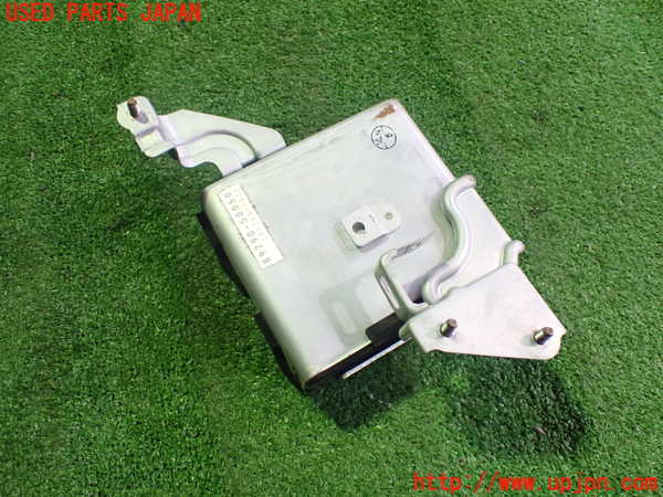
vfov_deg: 46.8
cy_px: 248
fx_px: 575
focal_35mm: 30
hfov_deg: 60.0
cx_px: 332
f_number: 2.3
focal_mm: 5.4
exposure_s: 1/60
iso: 800
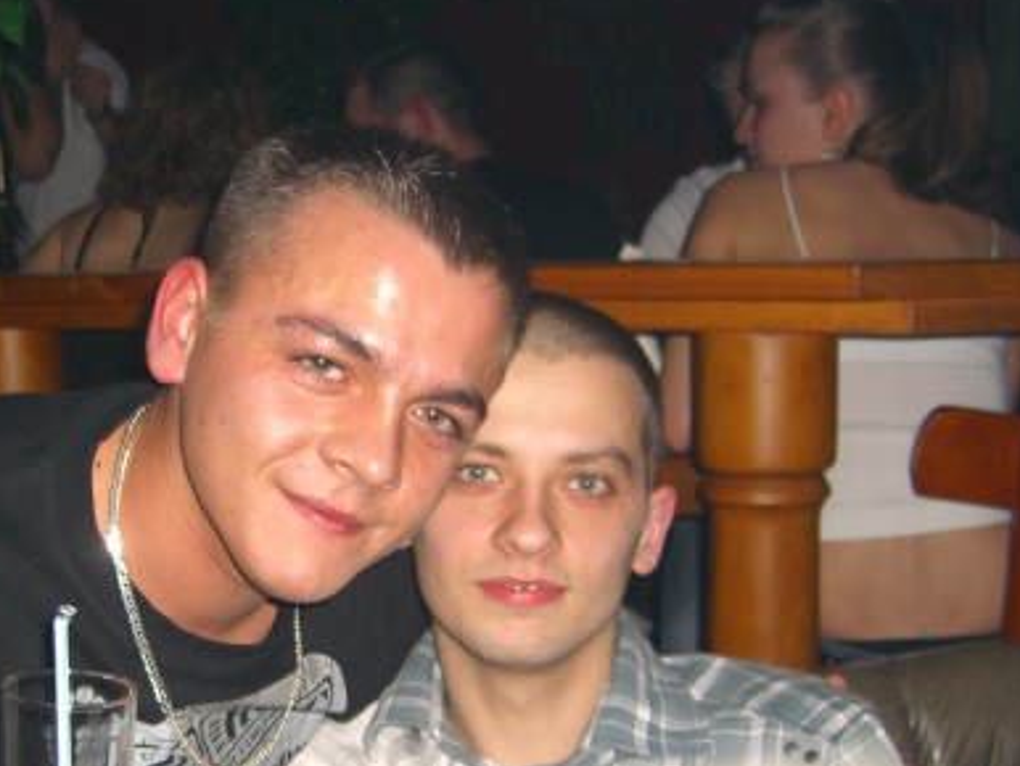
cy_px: 576
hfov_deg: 32.4
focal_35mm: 59
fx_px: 1740
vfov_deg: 24.6
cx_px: 346
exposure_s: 1/60
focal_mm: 7.9
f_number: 2.8
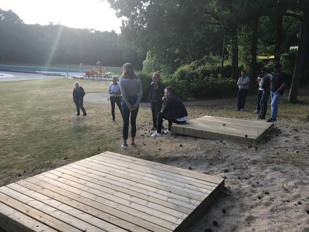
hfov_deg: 59.9
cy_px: 122
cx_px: 163
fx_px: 268
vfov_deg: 46.8
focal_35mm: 30
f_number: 1.8
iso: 20
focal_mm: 3.99
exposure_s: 1/598
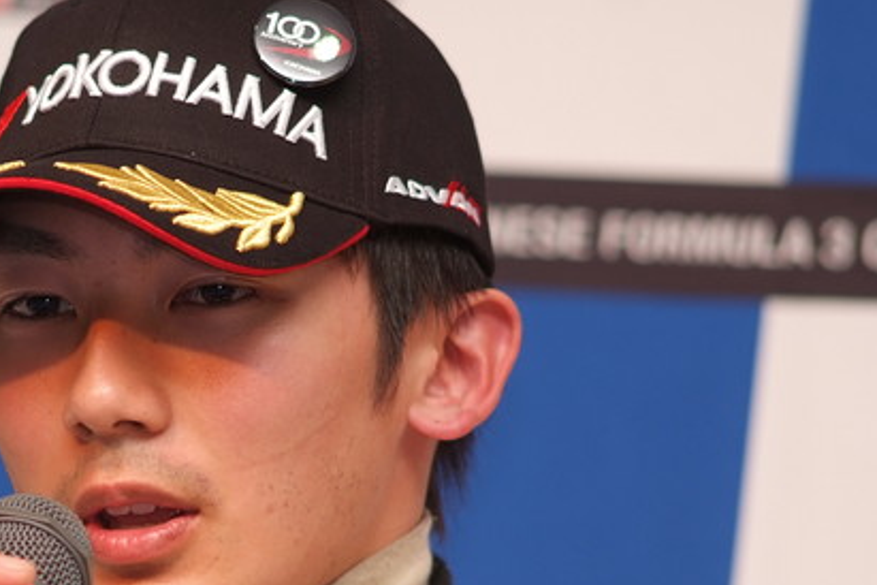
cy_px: 438
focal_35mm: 473
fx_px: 11522
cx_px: 154
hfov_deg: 4.4
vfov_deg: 2.9
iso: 400
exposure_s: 1/250
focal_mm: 180
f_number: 2.8
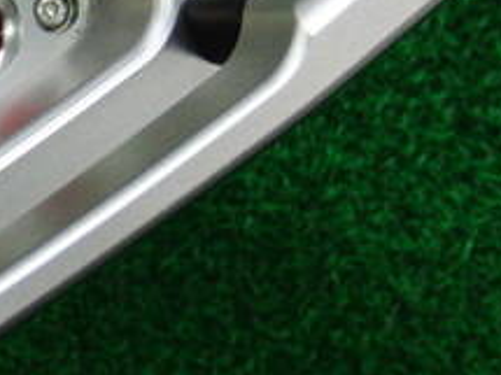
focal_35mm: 110
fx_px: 1591
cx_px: -82
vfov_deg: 13.4
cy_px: 191
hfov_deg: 17.2
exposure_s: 1/60
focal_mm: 6.42
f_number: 3.6
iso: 400
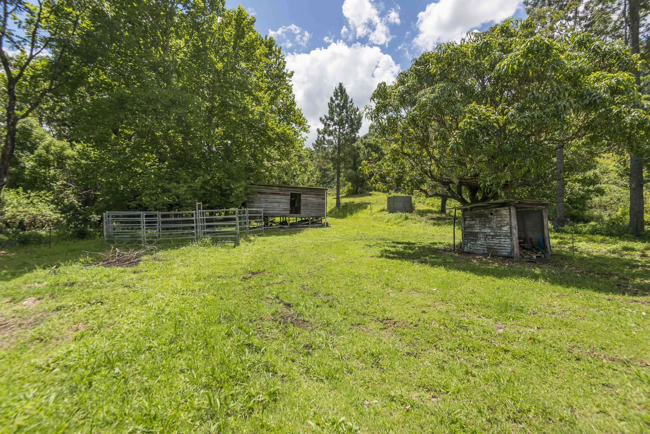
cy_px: 217
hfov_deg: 96.7
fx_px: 289
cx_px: 325
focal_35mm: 16
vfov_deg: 73.8
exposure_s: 1/1250
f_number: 8
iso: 500
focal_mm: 16
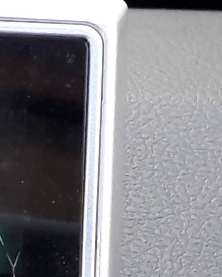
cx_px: -75
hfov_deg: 16.4
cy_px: 188
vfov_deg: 21.6
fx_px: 723
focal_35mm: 88
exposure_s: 1/100
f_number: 1.9
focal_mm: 3.6
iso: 80
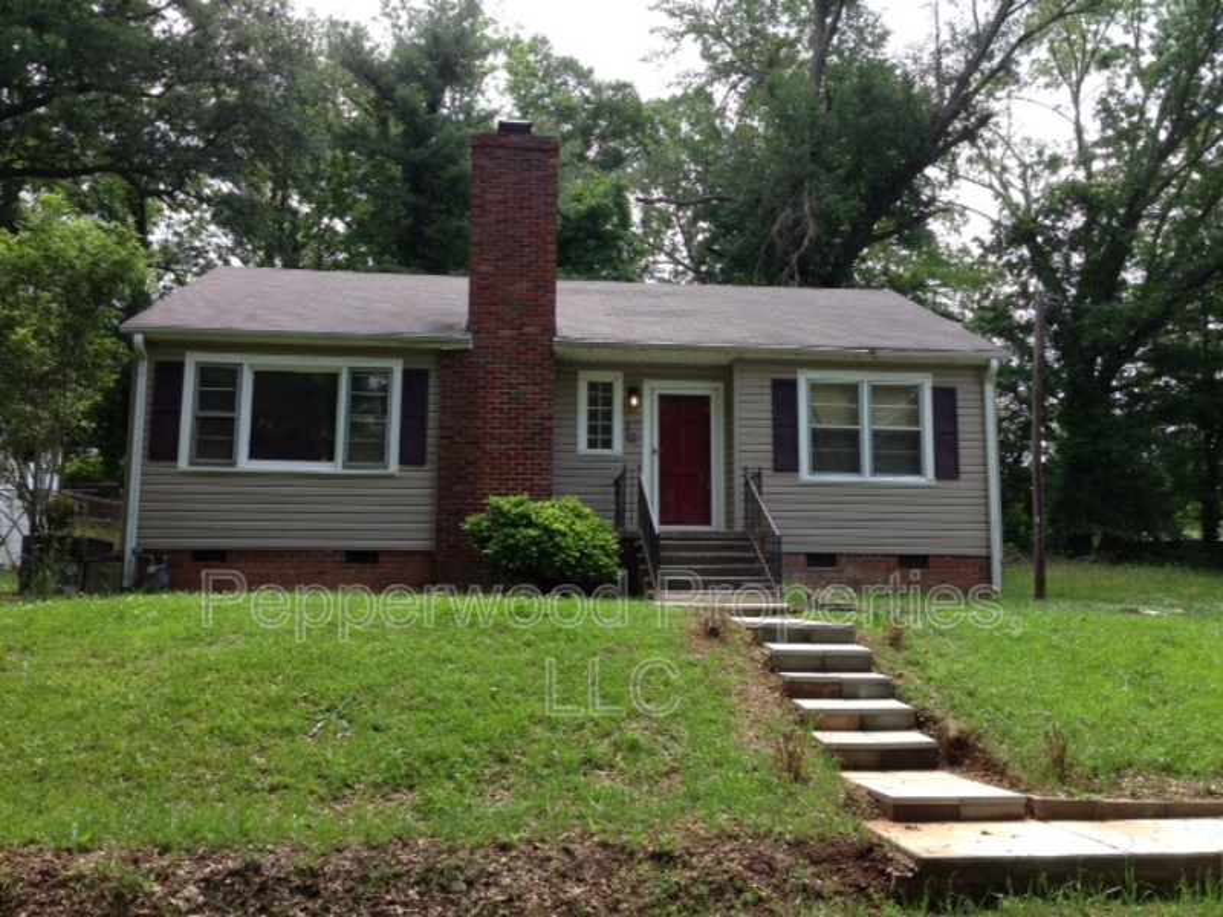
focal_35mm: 33
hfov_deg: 55.4
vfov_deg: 42.9
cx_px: 612
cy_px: 458
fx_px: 1166
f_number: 2.4
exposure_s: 1/471
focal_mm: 4.13
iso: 50
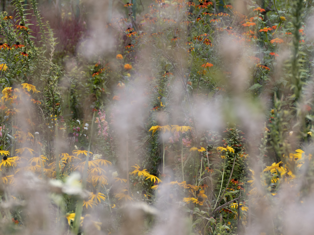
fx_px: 1814
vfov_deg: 7.4
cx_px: 157
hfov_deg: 9.9
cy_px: 118
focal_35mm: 200
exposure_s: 1/100
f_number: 4
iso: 125
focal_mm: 67.72
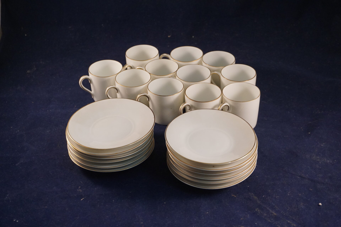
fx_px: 511
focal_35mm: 54
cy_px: 114
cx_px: 170
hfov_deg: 36.9
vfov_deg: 25.0
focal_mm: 36
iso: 2000
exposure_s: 1/160
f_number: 5.6
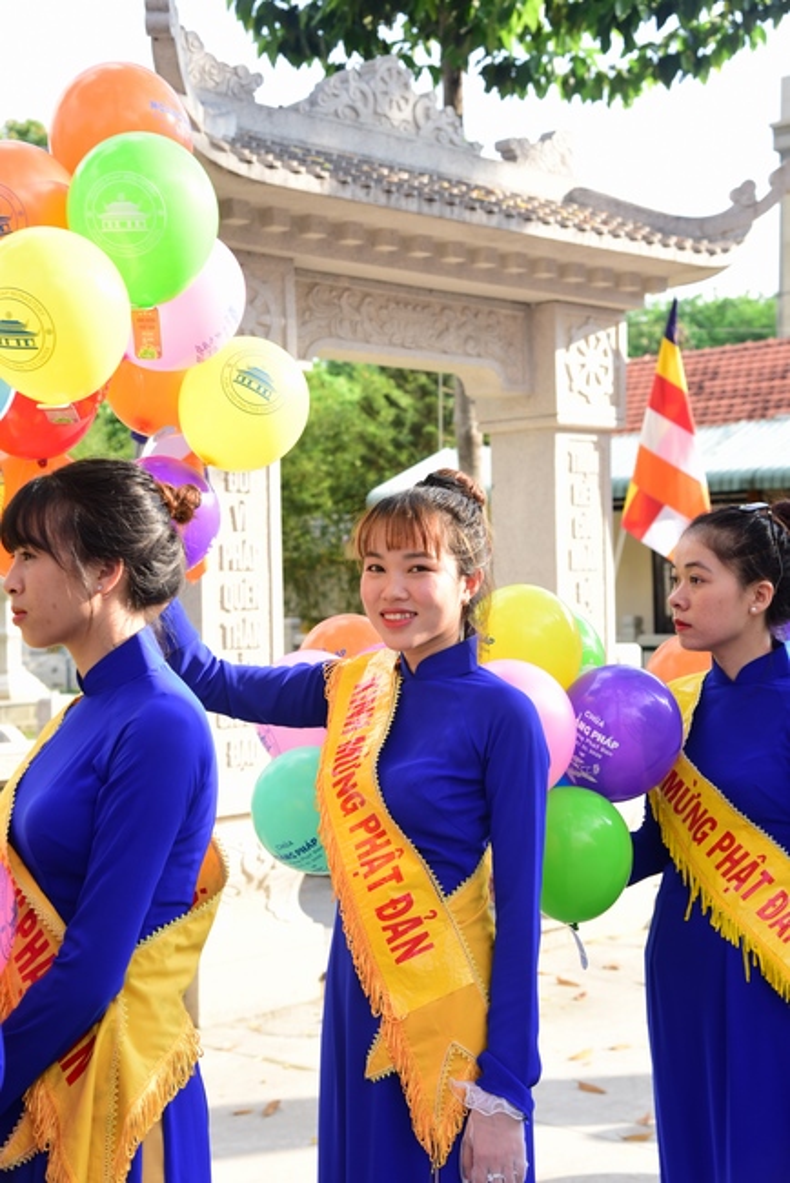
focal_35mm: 58
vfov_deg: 34.5
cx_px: 395
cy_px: 592
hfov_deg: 23.4
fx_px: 1907
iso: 200
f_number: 6.3
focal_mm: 58
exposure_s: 1/125
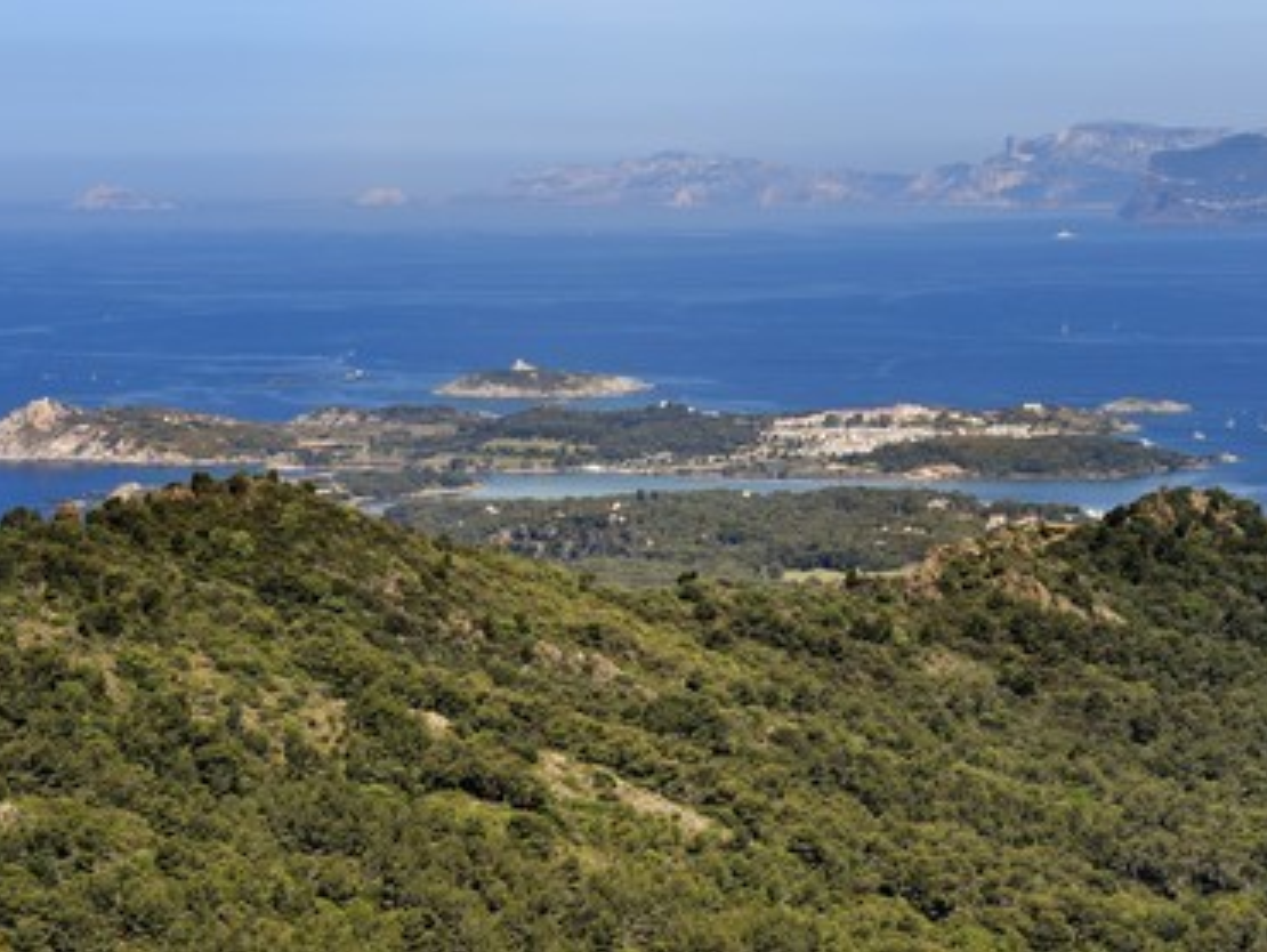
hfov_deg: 13.9
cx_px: 574
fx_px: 5201
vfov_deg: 10.5
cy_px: 476
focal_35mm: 142
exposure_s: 1/400
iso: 200
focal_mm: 130
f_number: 11
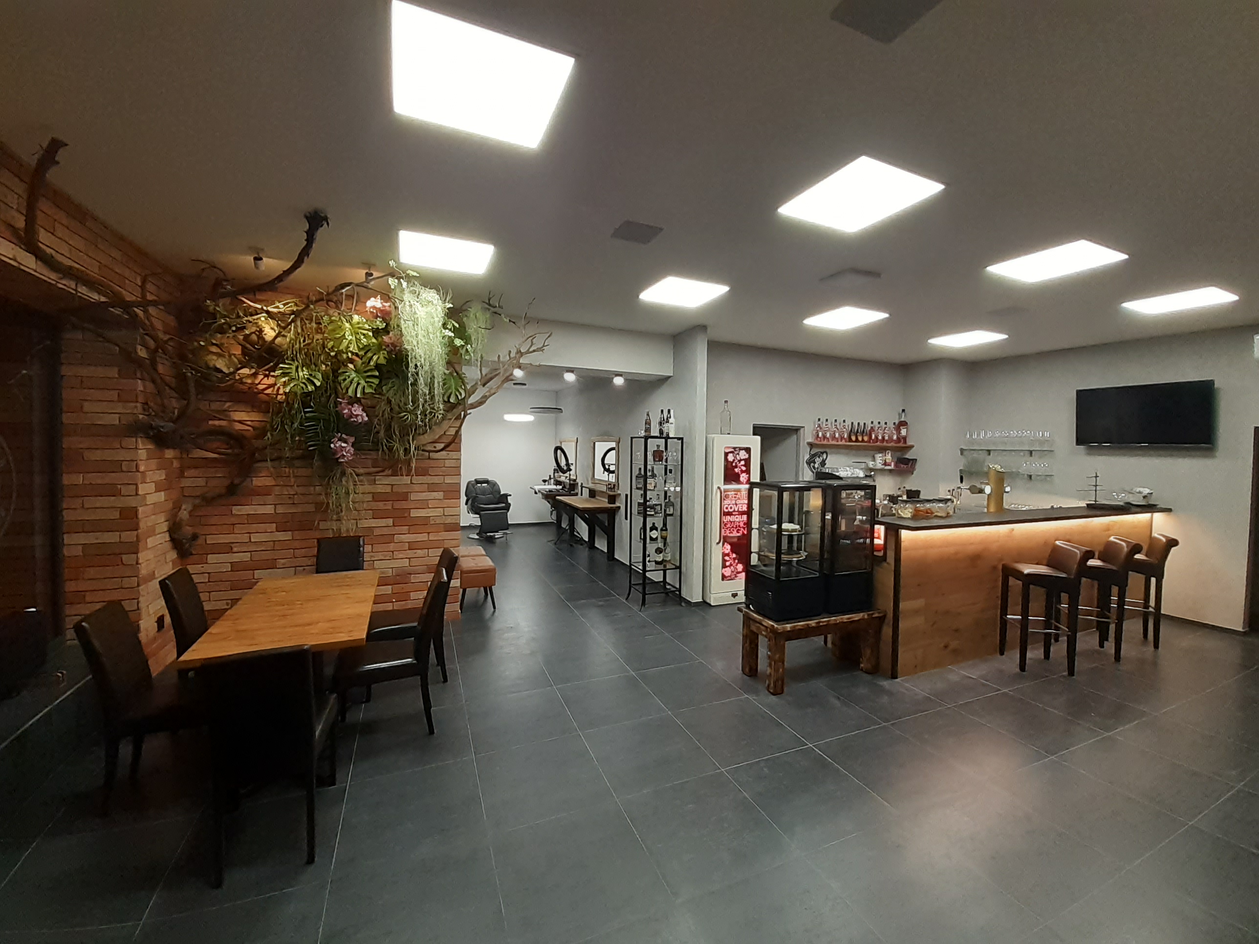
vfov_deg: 89.9
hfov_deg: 106.2
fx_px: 473
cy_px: 472
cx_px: 630
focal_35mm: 13
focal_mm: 1.13
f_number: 2.2
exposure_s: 1/50
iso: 200
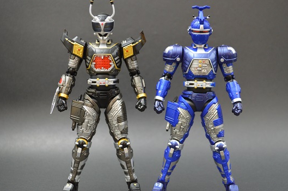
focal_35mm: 51
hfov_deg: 38.9
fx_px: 407
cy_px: 99
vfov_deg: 26.4
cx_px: 152
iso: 800
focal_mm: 30
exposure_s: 1/5
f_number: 4.5
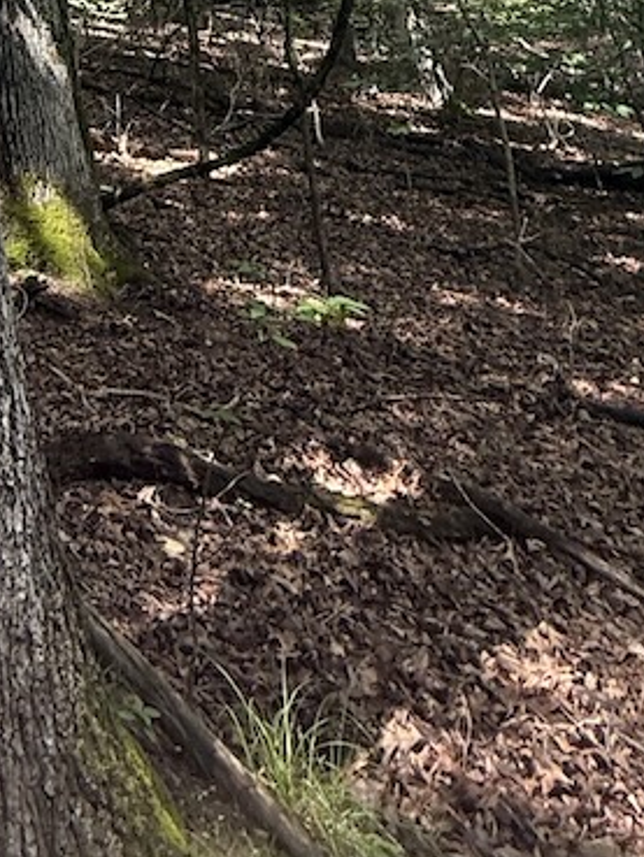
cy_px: -397
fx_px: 1264
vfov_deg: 27.3
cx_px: -163
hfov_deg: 25.2
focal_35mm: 51
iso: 64
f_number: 2.2
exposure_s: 1/103
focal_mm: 2.22
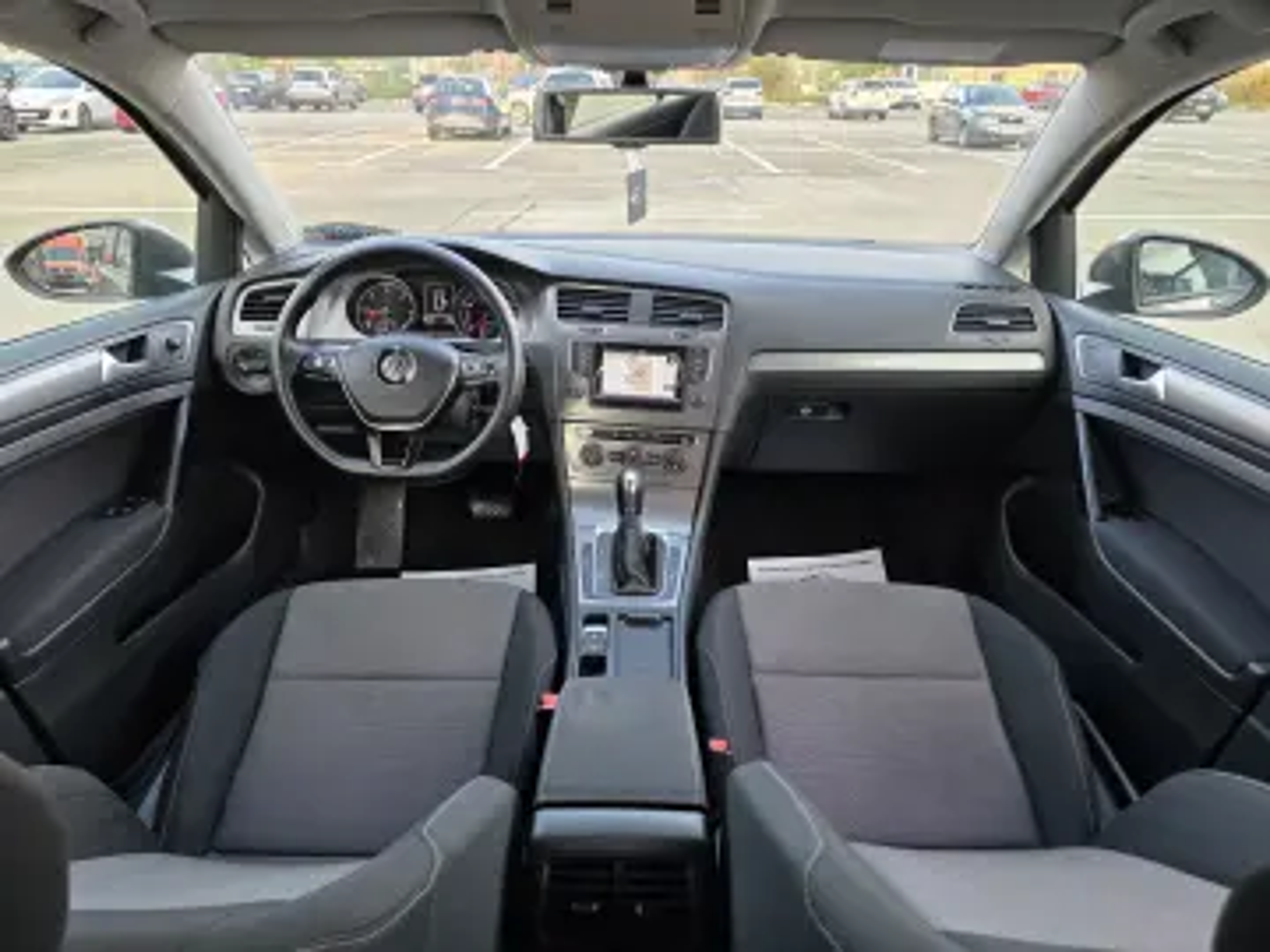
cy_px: 476
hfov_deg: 73.9
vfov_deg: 58.9
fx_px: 844
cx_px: 635
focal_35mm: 23
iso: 125
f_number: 1.7
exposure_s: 1/180
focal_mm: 6.3
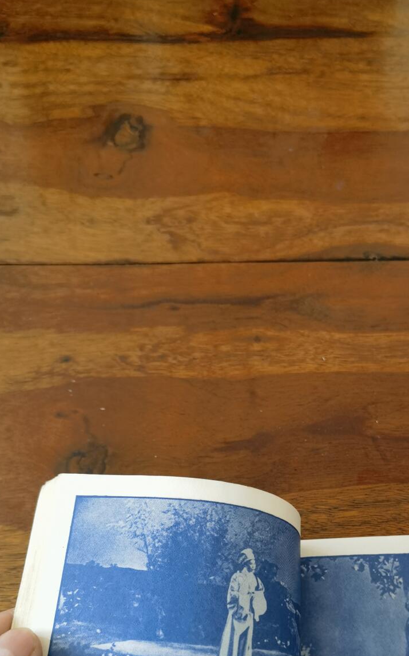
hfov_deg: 28.2
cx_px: 300
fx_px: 803
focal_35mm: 45
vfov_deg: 43.3
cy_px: 474
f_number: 1.9
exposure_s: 1/120
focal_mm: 6.67
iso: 160
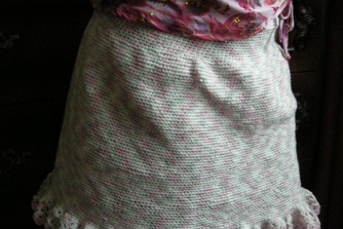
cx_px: 170
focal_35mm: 49
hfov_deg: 40.3
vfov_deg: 27.5
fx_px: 467
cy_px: 119
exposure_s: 1/11.6
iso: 400
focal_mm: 5.7
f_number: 2.8
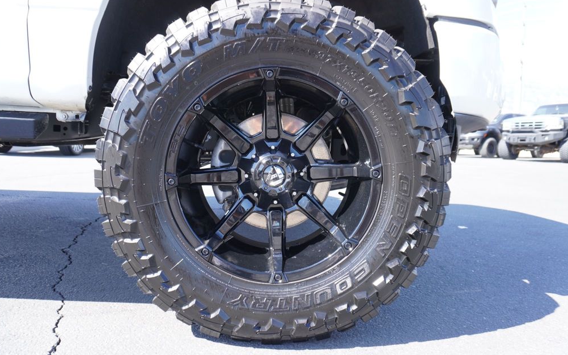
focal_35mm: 25
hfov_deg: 72.5
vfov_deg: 49.3
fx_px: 387
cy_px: 169
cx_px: 282
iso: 100
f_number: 4.5
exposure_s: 1/80
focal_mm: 16
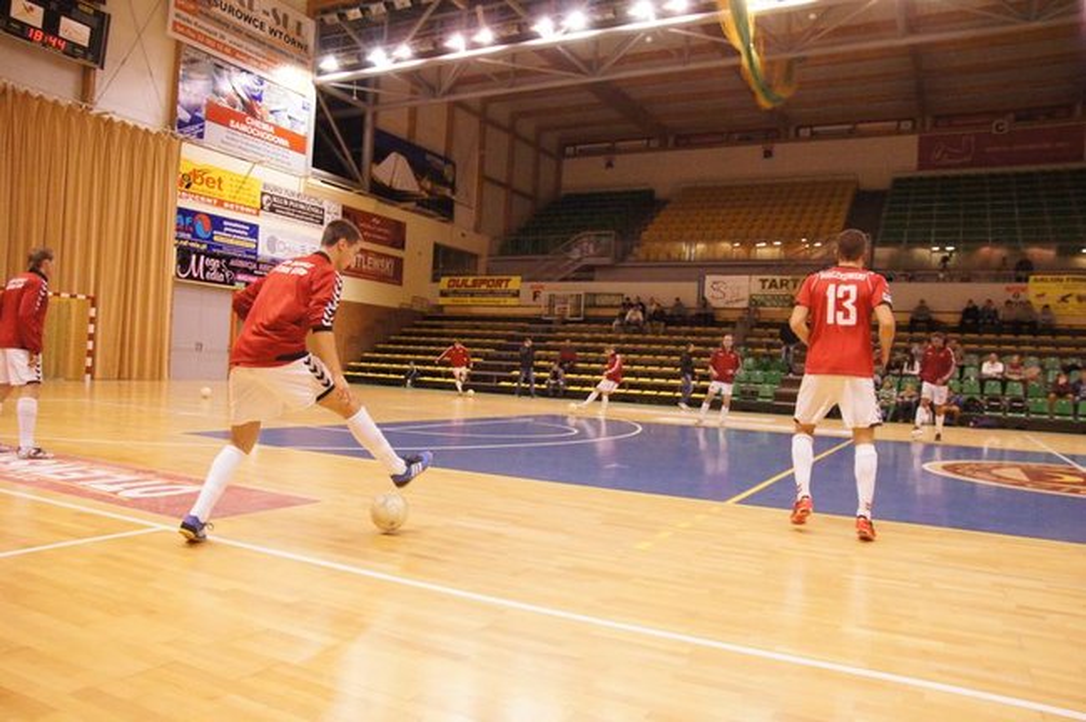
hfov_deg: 70.5
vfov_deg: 50.3
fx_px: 768
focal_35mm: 26
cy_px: 361
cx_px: 543
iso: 6400
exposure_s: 1/400
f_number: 5
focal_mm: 17
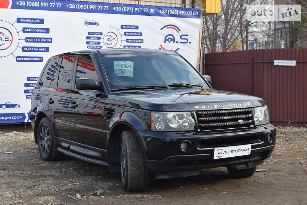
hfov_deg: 31.9
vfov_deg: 21.6
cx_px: 154
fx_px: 538
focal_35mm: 63
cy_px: 102
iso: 320
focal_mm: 42
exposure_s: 1/250
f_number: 8
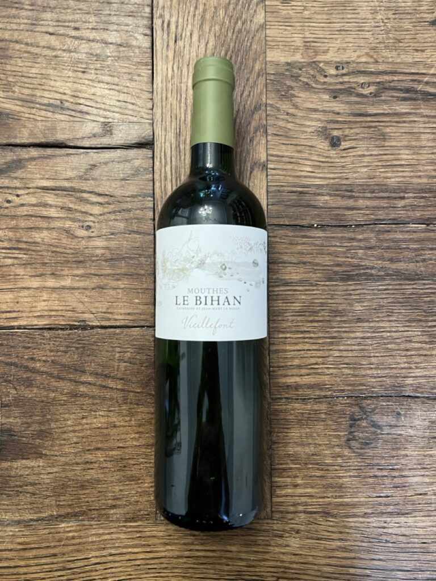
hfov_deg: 53.1
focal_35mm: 26
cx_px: 218
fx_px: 437
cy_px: 290
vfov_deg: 67.3
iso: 640
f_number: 1.6
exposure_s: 1/25
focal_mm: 5.1
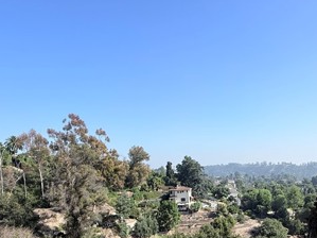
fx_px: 275
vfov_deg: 45.1
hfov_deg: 59.0
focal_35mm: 30
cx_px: 202
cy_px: 181
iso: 50
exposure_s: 1/1795
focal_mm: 2.22
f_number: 2.2
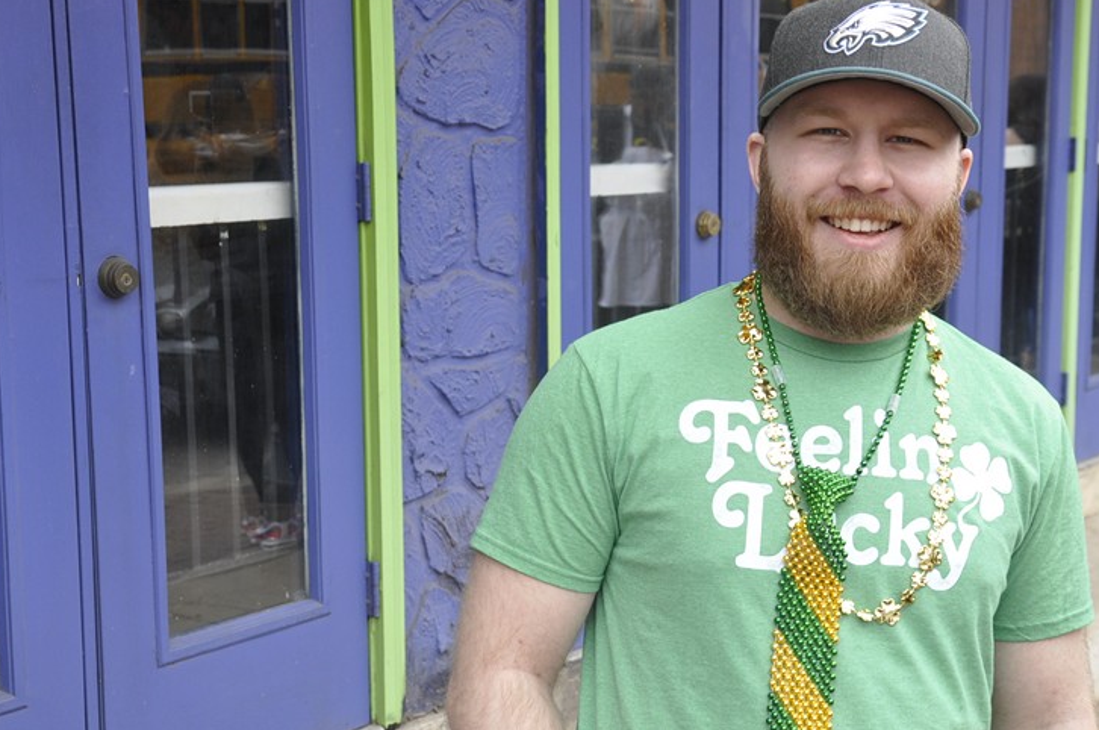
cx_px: 677
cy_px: 389
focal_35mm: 62
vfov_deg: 21.8
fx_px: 1890
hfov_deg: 32.3
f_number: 7.1
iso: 400
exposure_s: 1/200
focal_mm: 30
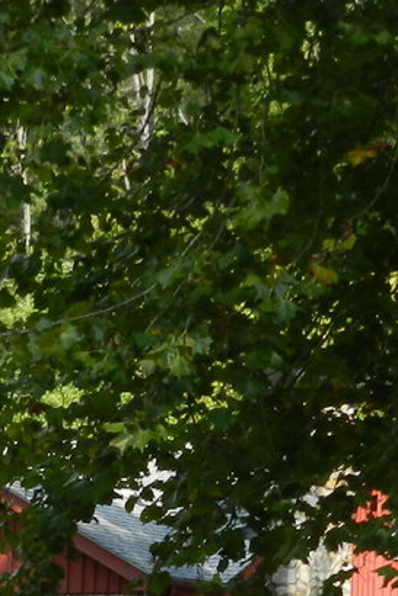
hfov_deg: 7.3
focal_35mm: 187
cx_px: -124
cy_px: 730
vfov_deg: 10.8
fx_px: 3098
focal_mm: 8.1
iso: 160
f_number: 4.5
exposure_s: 1/320
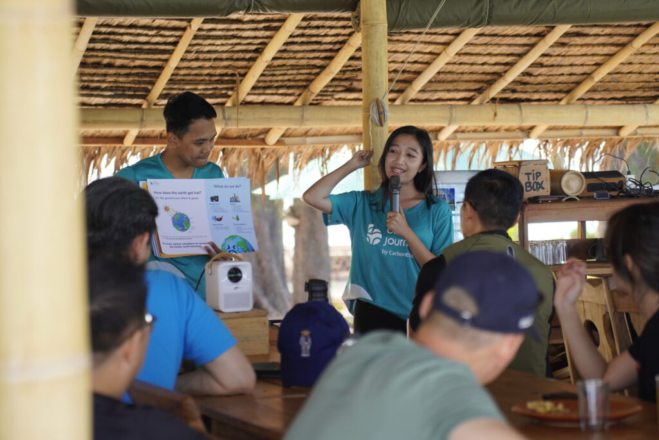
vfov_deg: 12.2
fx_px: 2060
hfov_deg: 18.2
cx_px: 330
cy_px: 220
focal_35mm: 112
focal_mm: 75
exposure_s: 1/250
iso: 200
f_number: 2.8
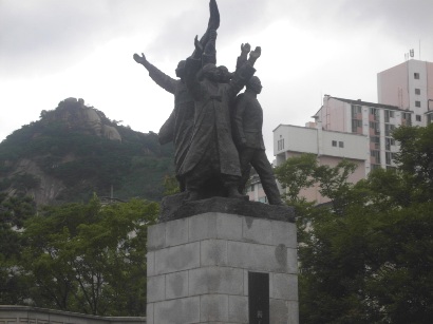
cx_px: 216
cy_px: 162
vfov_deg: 14.5
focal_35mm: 102
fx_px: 1275
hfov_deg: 19.3
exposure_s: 1/60
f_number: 5.9
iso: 100
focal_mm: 21.6
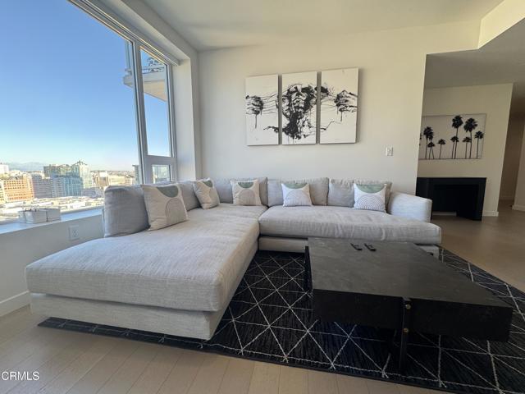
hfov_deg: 102.1
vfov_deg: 85.7
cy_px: 197
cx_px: 262
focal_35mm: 14
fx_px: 212
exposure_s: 1/120
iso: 64
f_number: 2.2
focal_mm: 2.22
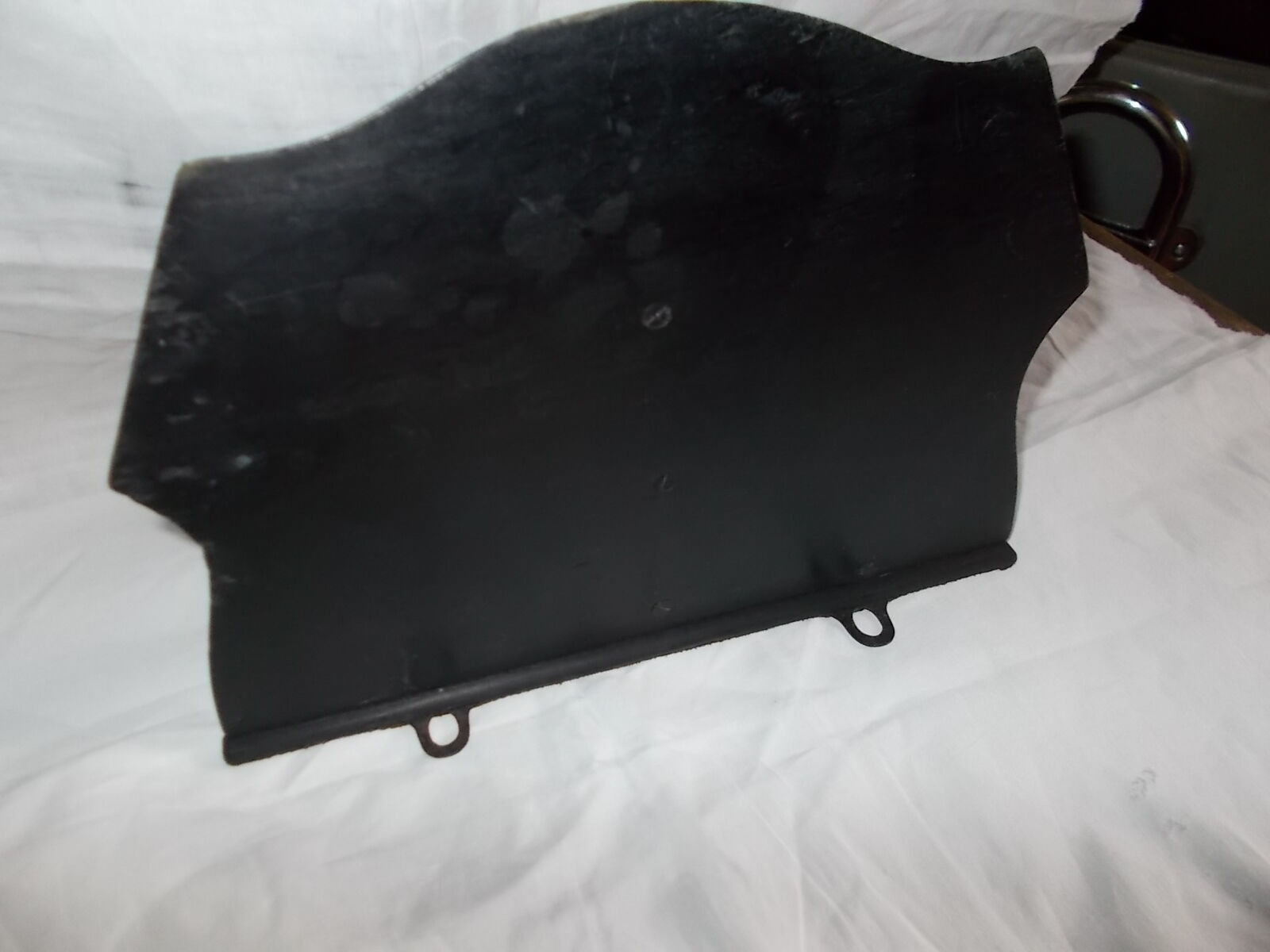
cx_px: 635
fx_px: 954
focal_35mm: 26
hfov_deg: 67.3
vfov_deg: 53.1
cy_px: 476
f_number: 3.2
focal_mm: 4.6
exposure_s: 1/25
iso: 200
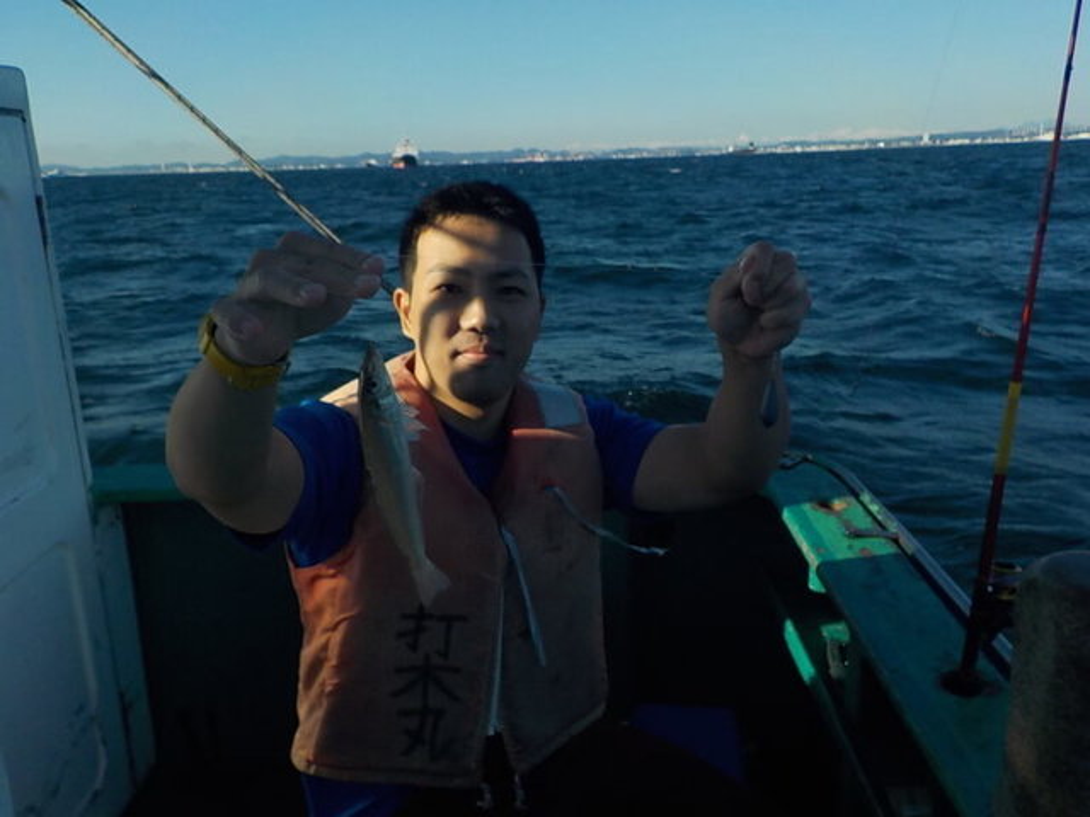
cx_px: 545
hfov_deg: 60.0
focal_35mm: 30
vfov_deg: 46.8
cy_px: 408
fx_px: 945
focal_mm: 4.1
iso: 125
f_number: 3.3
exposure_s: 1/1600
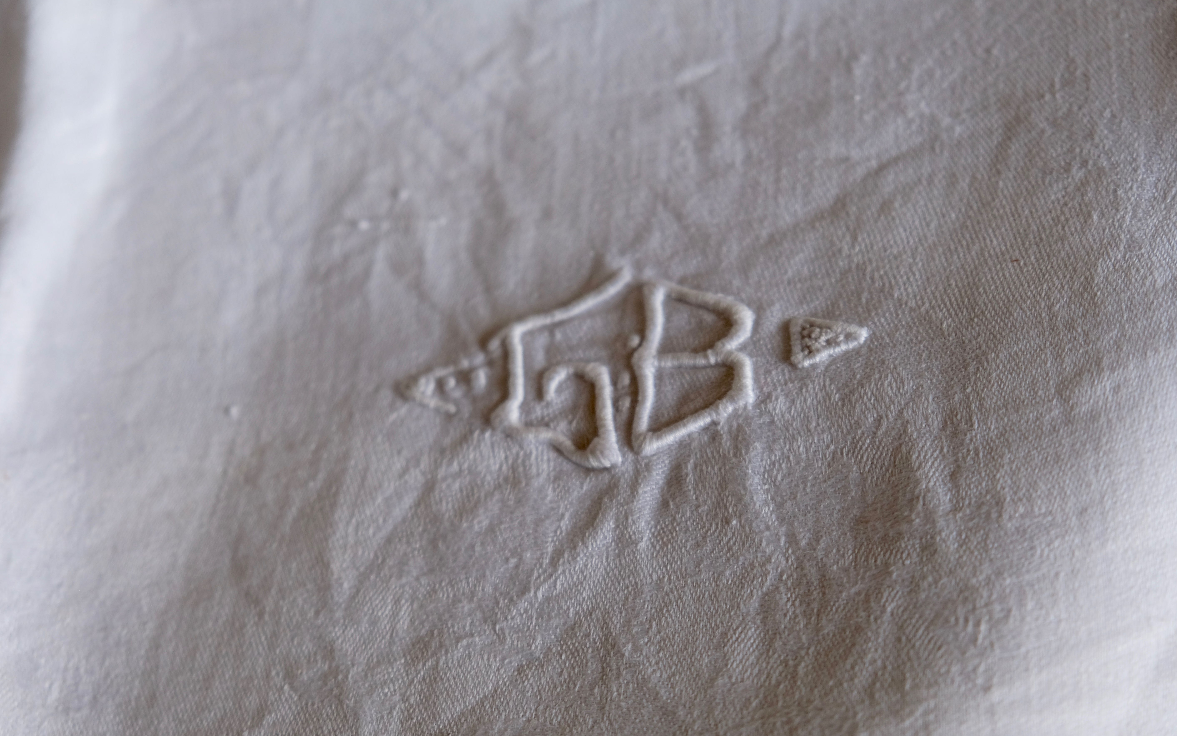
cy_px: 408
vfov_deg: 19.7
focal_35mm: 66
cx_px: 591
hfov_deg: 31.1
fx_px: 2117
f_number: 4
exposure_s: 1/125
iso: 500
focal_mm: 40.7
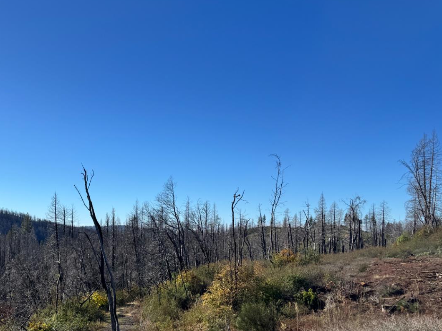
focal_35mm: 34
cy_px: 229
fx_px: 434
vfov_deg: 41.1
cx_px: 151
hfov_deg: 53.0
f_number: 1.78
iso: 80
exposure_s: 1/6410
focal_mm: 6.76
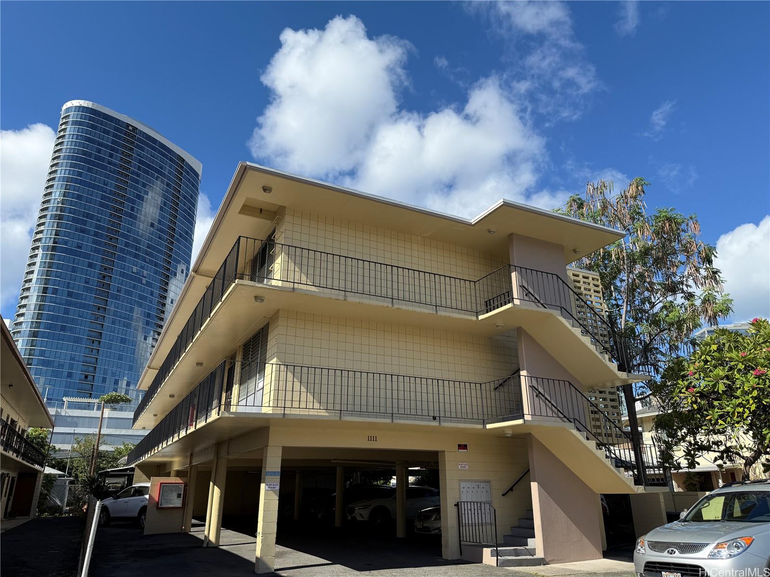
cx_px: 385
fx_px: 534
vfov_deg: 56.8
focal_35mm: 24
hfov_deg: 71.6
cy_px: 288
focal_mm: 6.76
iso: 80
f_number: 1.78
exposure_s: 1/3584
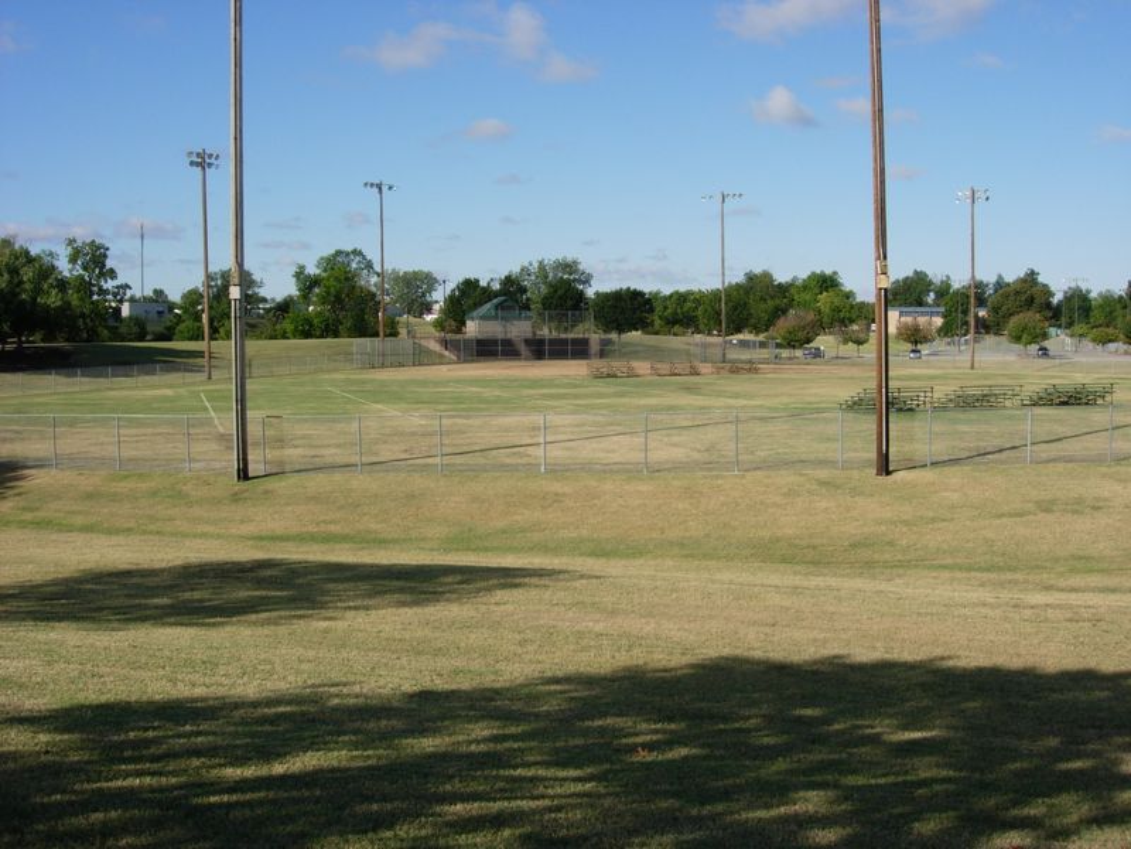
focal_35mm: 38
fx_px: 1242
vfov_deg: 37.7
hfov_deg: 49.0
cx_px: 566
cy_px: 424
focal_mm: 7.8
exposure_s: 1/703
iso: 64
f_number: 4.8
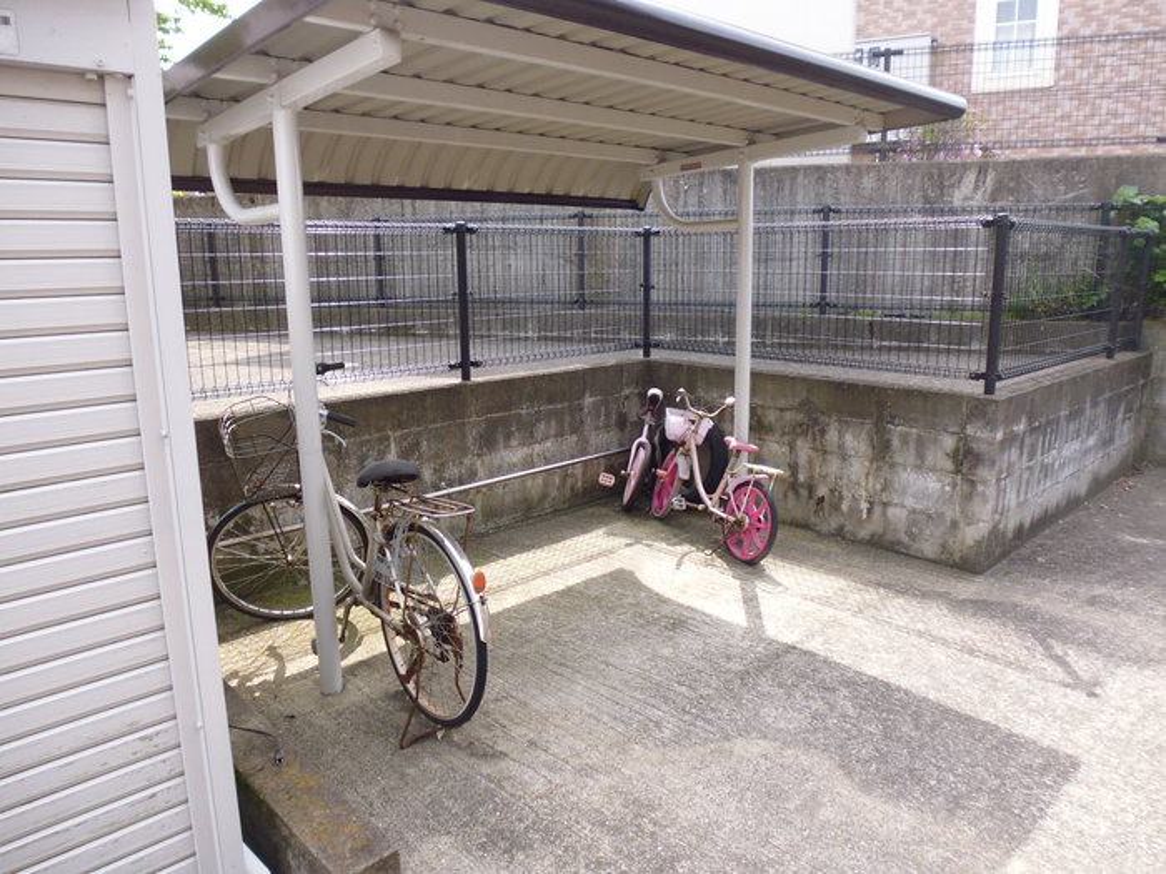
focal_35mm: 24
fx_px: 808
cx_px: 583
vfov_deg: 56.8
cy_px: 437
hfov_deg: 71.6
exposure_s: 1/200
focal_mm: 4.3
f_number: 2.8
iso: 100
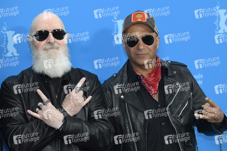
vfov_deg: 10.5
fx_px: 819
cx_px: 114
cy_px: 76
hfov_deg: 15.8
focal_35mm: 130
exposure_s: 1/320
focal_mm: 130
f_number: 3.5
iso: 800
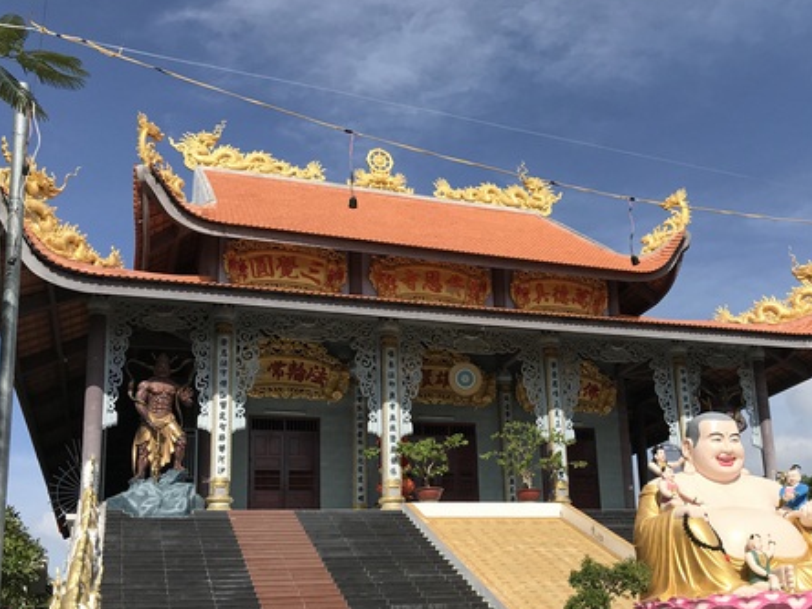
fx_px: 962
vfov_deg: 34.8
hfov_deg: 45.3
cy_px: 404
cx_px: 519
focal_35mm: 41
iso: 20
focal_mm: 3.99
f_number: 1.8
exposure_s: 1/4000
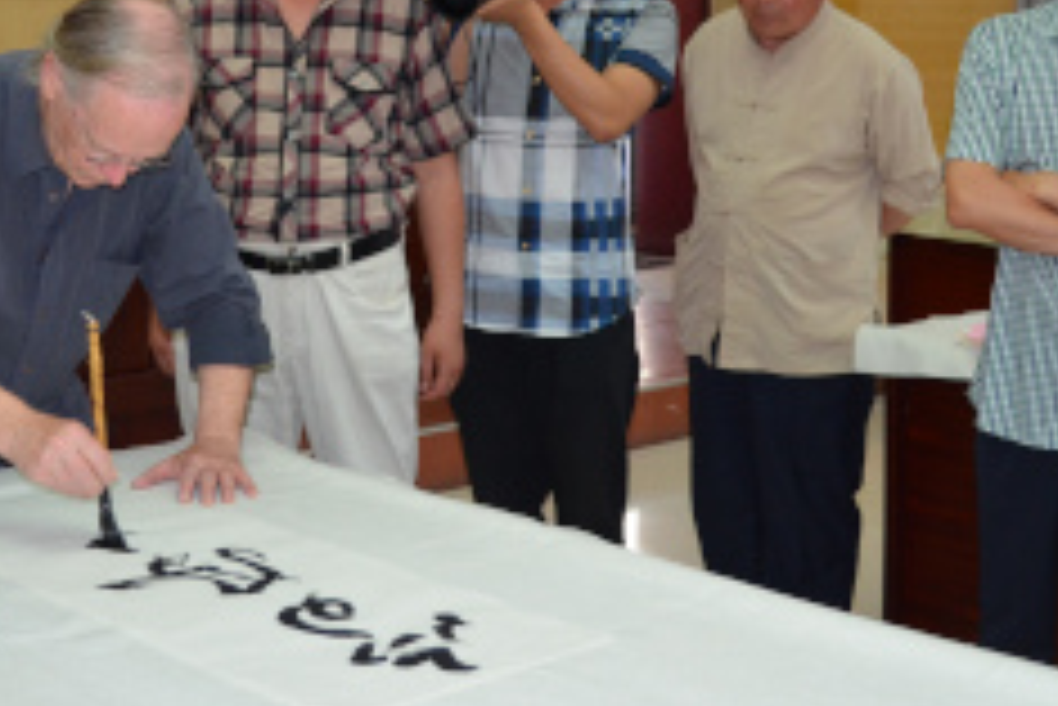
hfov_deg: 29.2
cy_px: 180
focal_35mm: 69
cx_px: 455
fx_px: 2029
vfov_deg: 19.6
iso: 800
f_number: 4
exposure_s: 1/60
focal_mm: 24
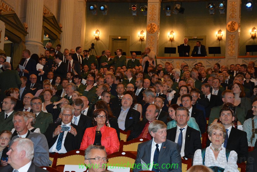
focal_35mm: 72
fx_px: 514
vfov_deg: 18.9
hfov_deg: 28.1
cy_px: 86
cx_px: 128
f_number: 4.8
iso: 3200
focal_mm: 48
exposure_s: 1/60
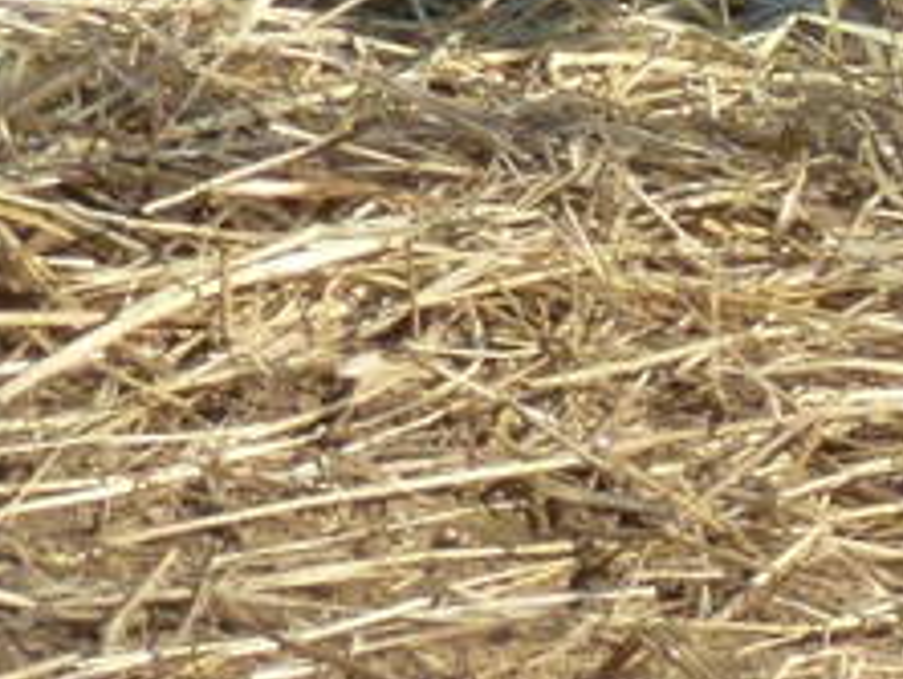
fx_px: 34184
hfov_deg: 1.5
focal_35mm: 1309
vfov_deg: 1.1
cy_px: -846
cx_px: 2957
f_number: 5.4
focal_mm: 32.6
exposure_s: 1/400
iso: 125
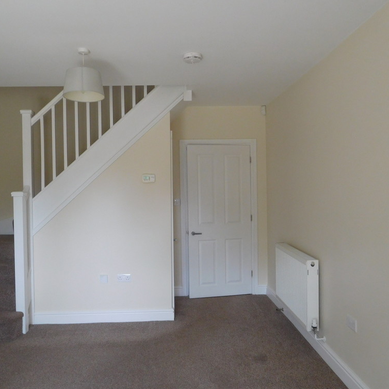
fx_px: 381
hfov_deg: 54.0
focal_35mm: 30
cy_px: 197
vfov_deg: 54.0
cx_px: 184
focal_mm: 4.5
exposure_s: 1/30
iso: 250
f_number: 3.4
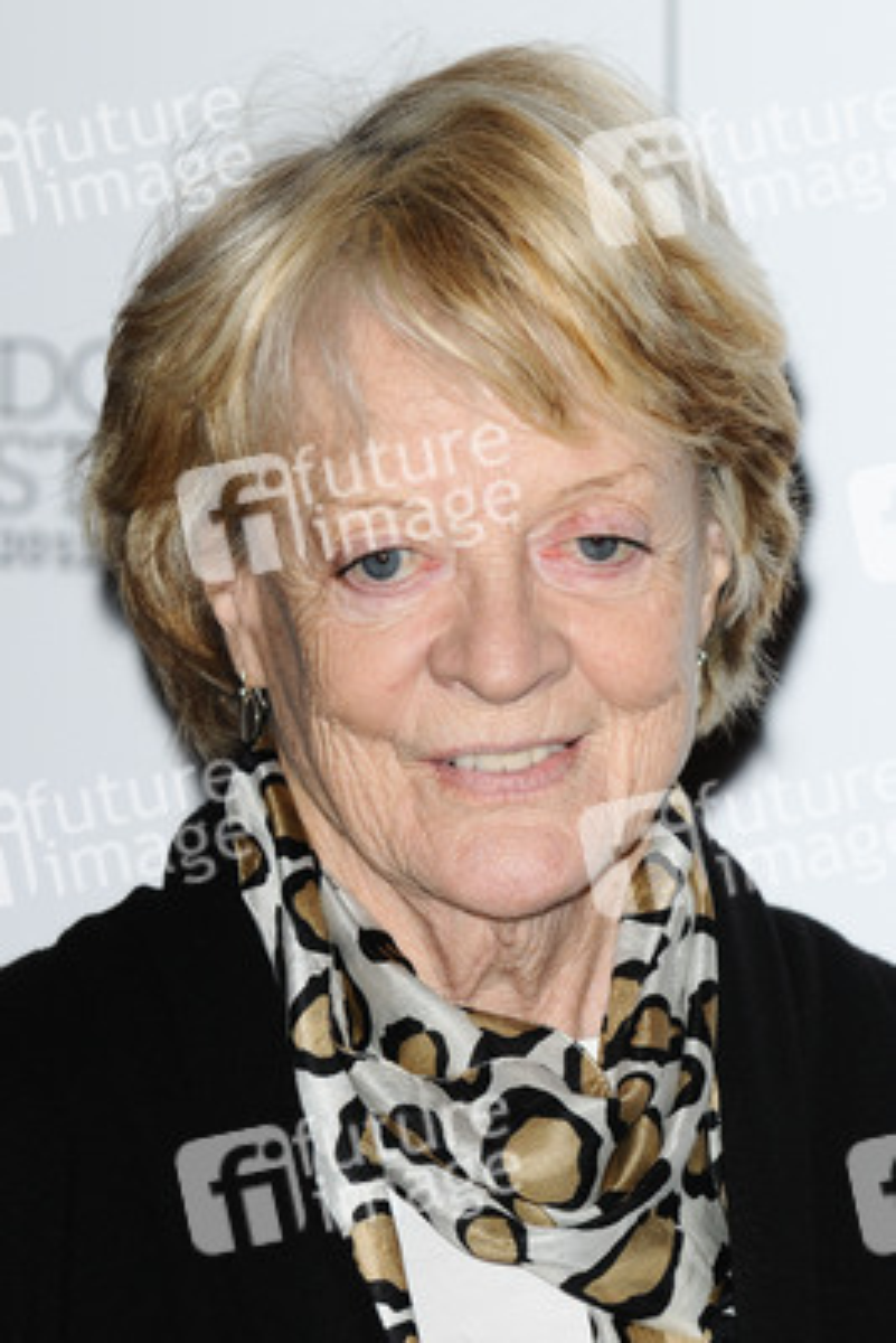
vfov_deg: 8.9
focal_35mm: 232
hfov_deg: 5.9
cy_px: 672
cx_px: 448
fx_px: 8672
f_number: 4.5
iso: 320
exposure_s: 1/200
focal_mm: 155
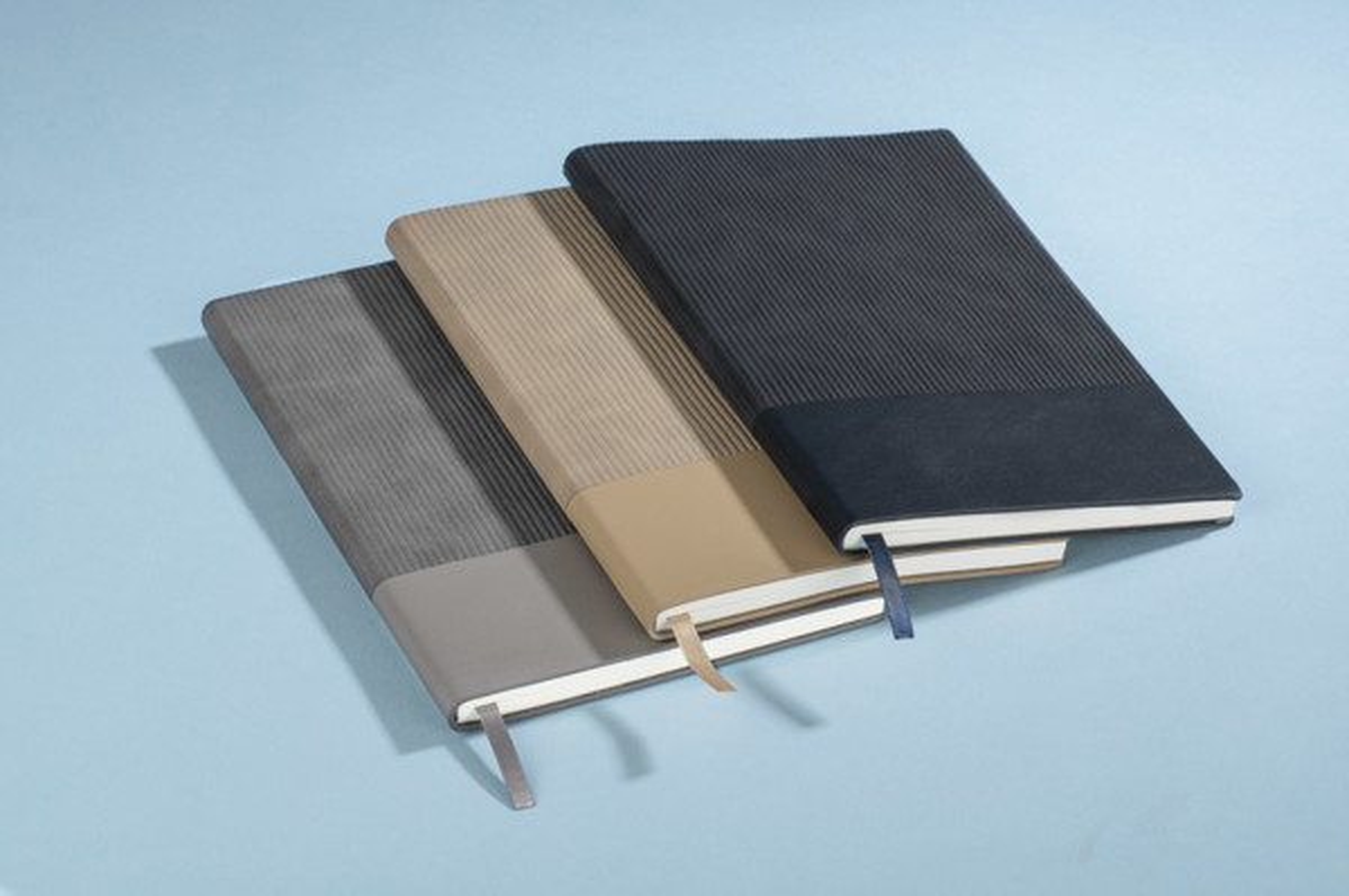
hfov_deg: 16.1
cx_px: 674
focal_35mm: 127
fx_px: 4755
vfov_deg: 10.8
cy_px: 448
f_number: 13
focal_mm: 85
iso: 100
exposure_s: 1/125
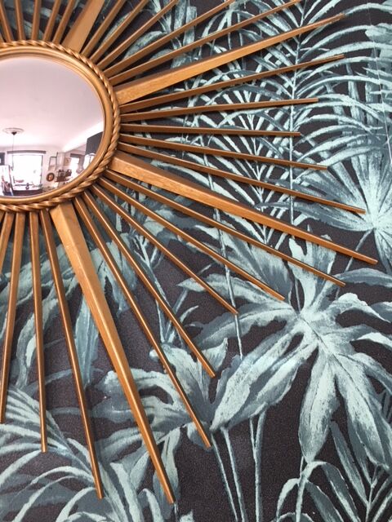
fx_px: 438
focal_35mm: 29
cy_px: 261
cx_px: 196
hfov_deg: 48.2
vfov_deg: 61.7
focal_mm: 4.15
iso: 50
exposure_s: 1/33
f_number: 2.2
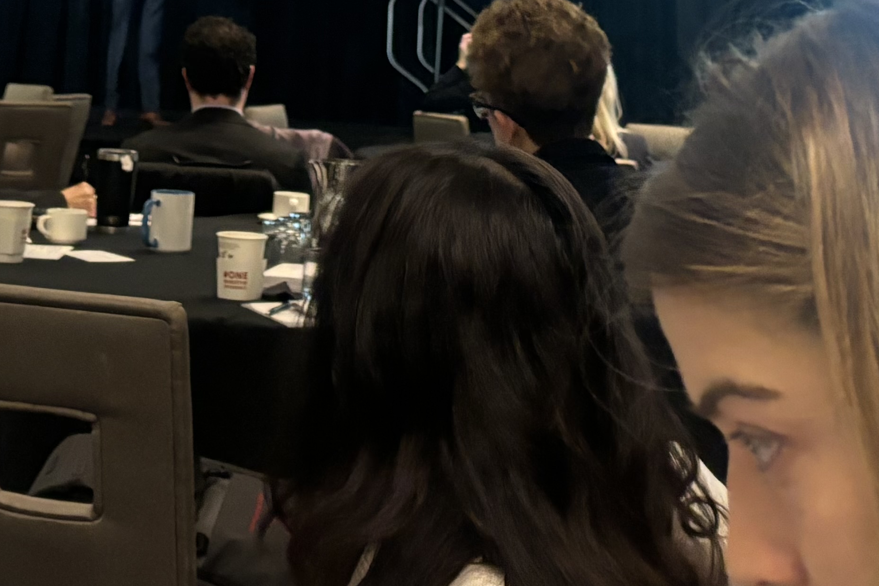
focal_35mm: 83
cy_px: -321
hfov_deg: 24.4
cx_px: 307
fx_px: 2027
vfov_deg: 15.1
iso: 400
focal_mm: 5.96
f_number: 1.6
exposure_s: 1/55
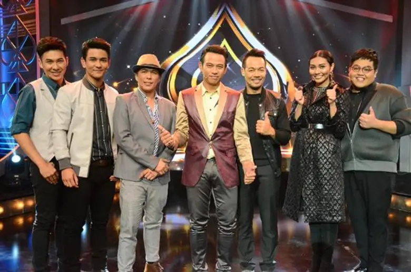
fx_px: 444
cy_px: 136
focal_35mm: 39
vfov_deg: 34.0
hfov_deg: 49.7
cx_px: 206
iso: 6400
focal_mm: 26
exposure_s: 1/1000
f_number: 3.8
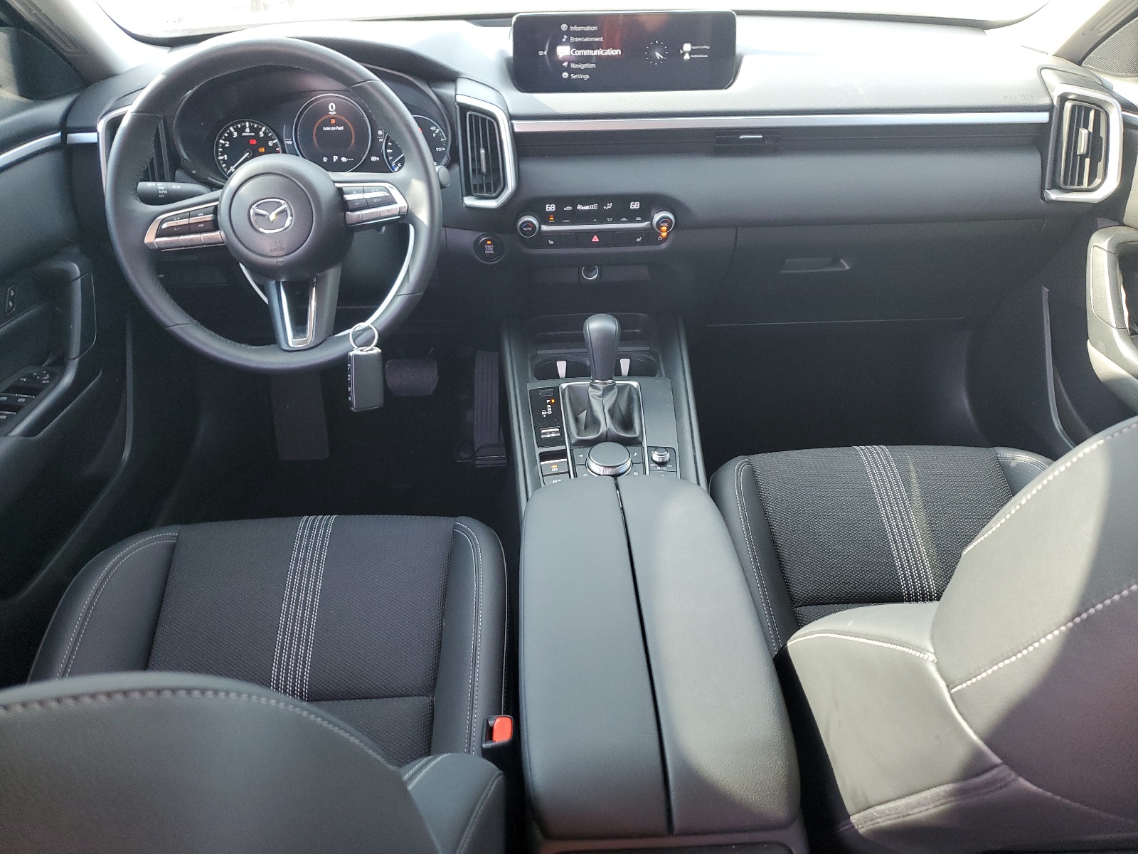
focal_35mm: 26
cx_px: 569
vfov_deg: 53.1
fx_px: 855
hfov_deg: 67.3
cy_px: 427
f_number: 1.5
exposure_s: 1/60.2
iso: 104
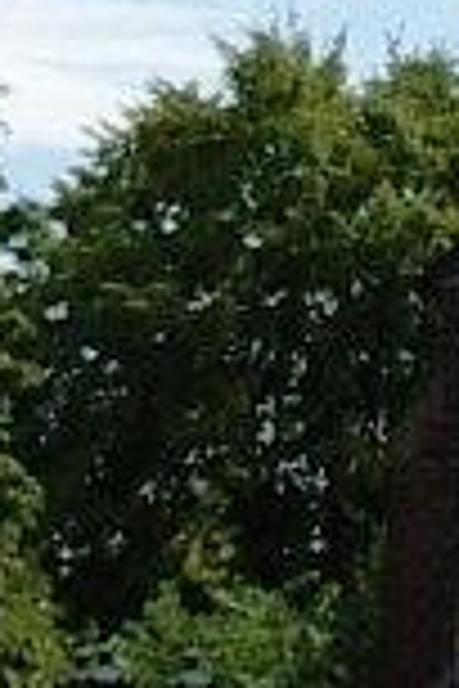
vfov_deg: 7.7
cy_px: -139
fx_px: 5049
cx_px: 878
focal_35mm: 264
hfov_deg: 5.1
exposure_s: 1/500
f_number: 4.8
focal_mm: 5.8
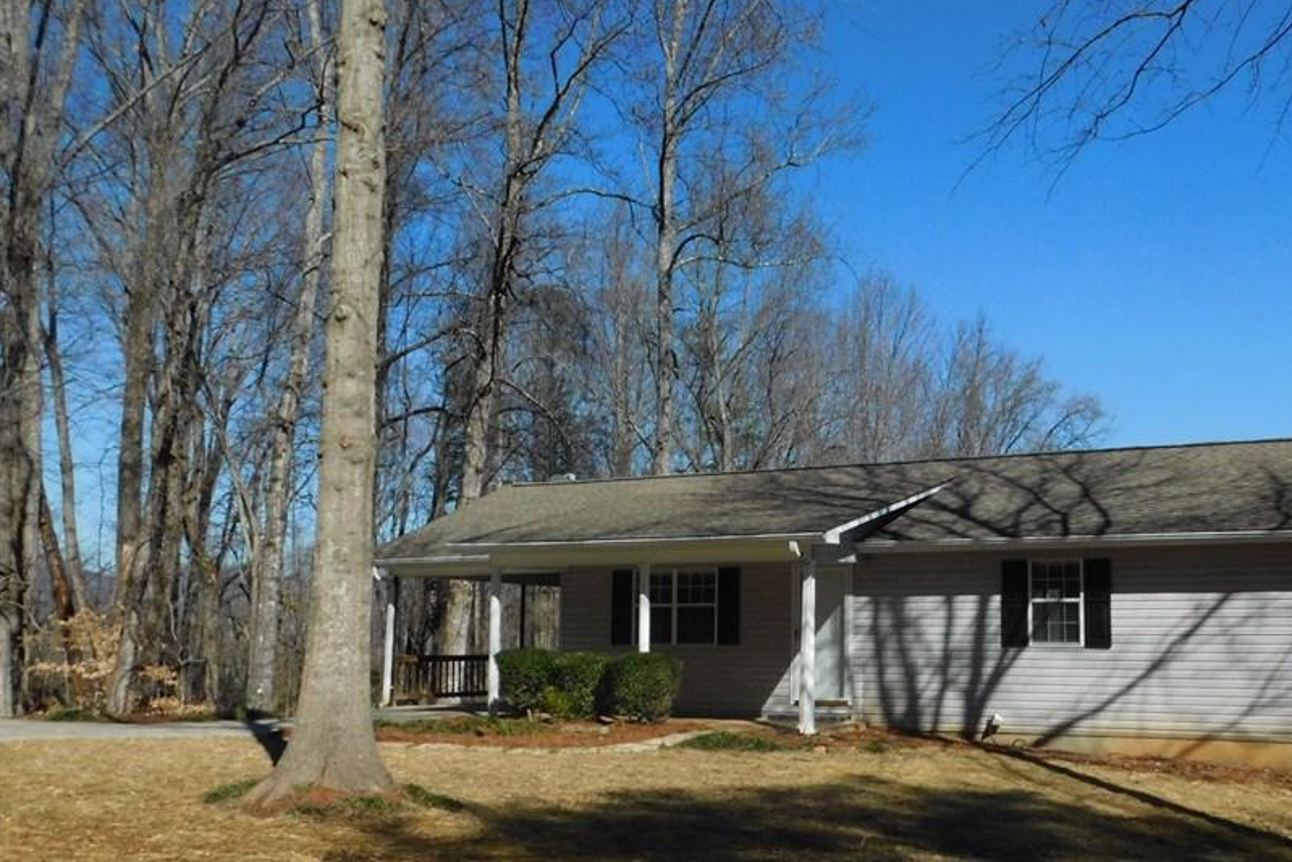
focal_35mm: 40
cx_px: 825
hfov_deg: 47.9
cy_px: 448
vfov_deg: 33.4
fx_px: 1436
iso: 400
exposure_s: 1/1500
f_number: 6.4
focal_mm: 5.3
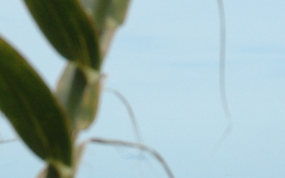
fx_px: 3200
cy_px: 347
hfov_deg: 5.1
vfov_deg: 3.2
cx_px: 298
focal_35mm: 412
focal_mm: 62
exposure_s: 1/400
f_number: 11
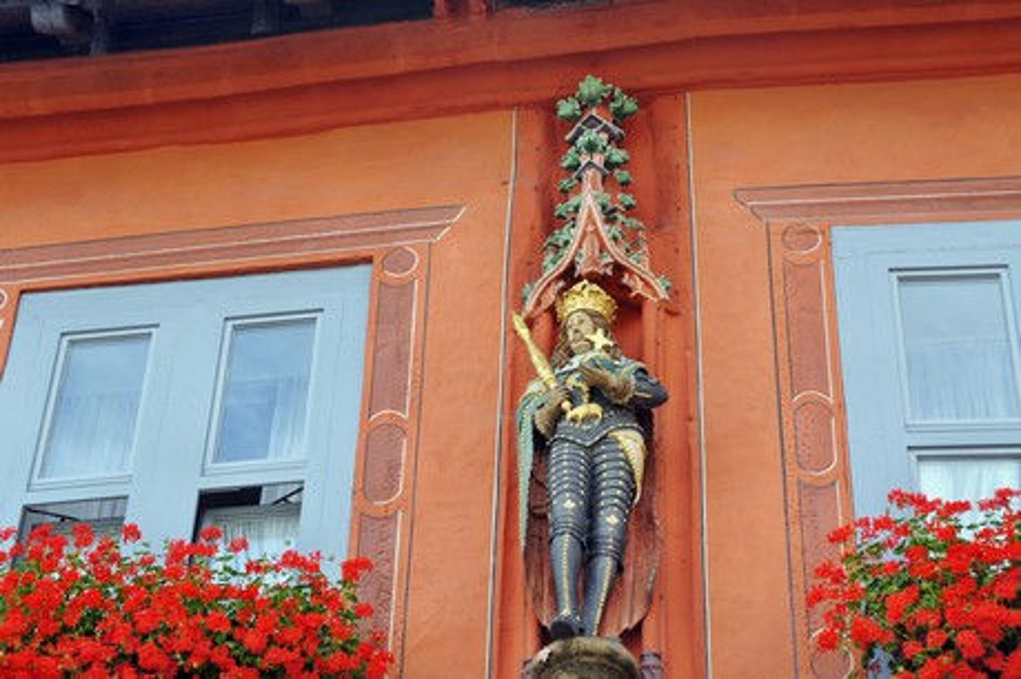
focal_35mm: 82
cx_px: 510
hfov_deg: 24.6
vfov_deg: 16.5
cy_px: 340
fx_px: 2338
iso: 200
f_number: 7.1
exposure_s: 1/160
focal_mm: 55
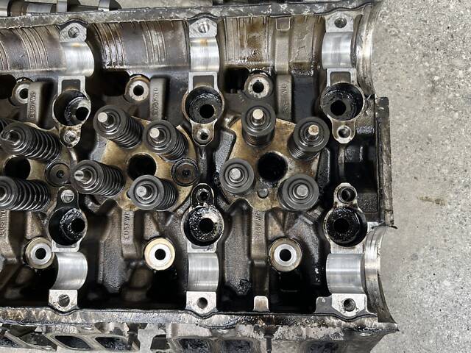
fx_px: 354
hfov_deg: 67.3
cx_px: 236
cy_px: 176
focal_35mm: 26
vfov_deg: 53.1
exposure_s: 1/121
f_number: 1.6
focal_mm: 5.1
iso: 80
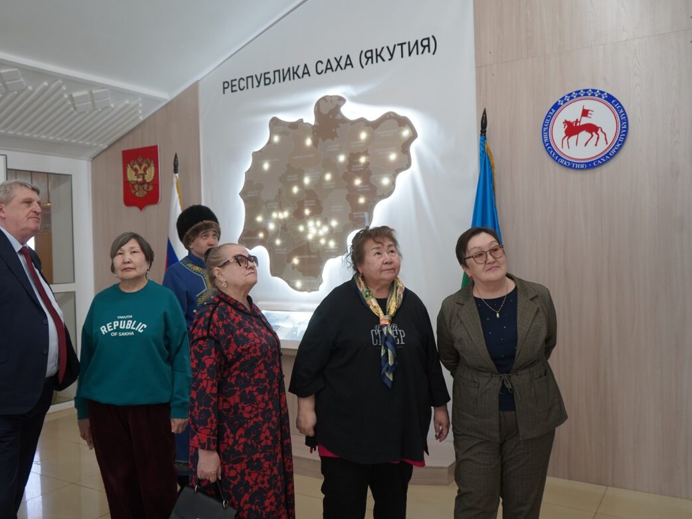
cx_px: 298
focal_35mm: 31
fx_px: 620
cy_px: 254
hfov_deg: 58.1
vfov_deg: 45.5
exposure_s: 1/200
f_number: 4
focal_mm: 28
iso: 1000
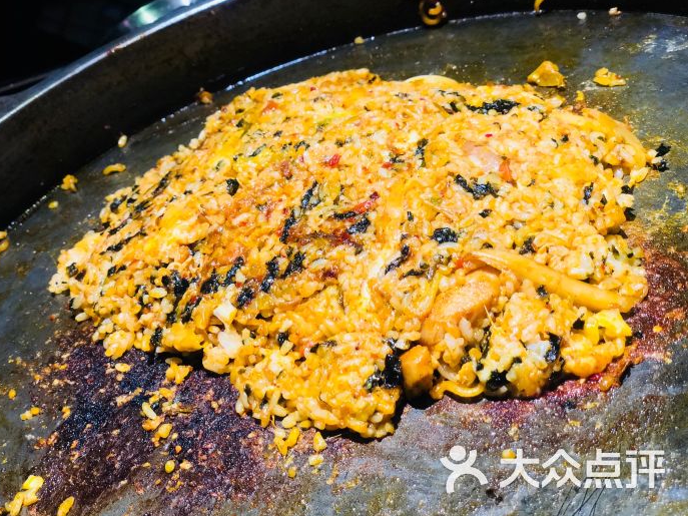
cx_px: 340
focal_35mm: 53
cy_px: 258
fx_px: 1053
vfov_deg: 27.5
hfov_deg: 36.2
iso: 100
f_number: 2.4
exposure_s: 1/33
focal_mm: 6
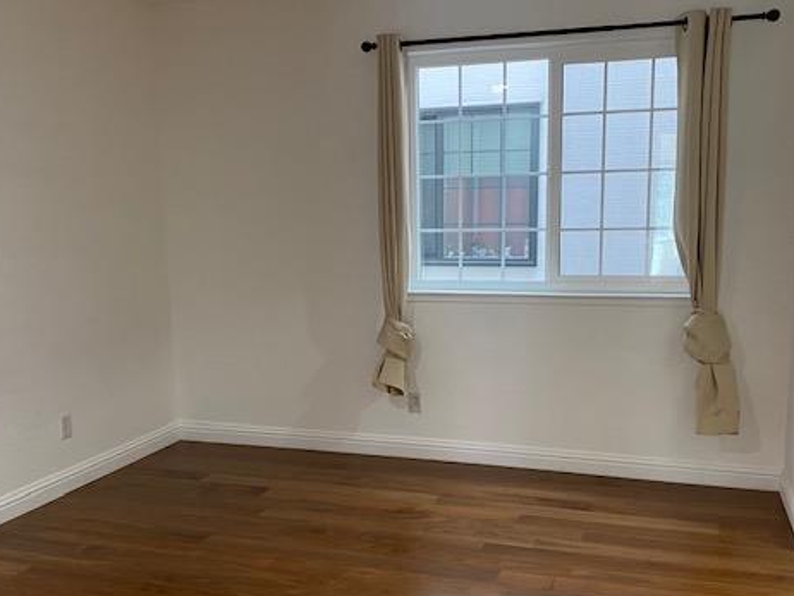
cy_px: 356
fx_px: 826
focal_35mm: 36
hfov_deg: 51.3
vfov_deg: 39.5
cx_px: 416
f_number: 1.8
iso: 200
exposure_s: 1/60
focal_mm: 4.25
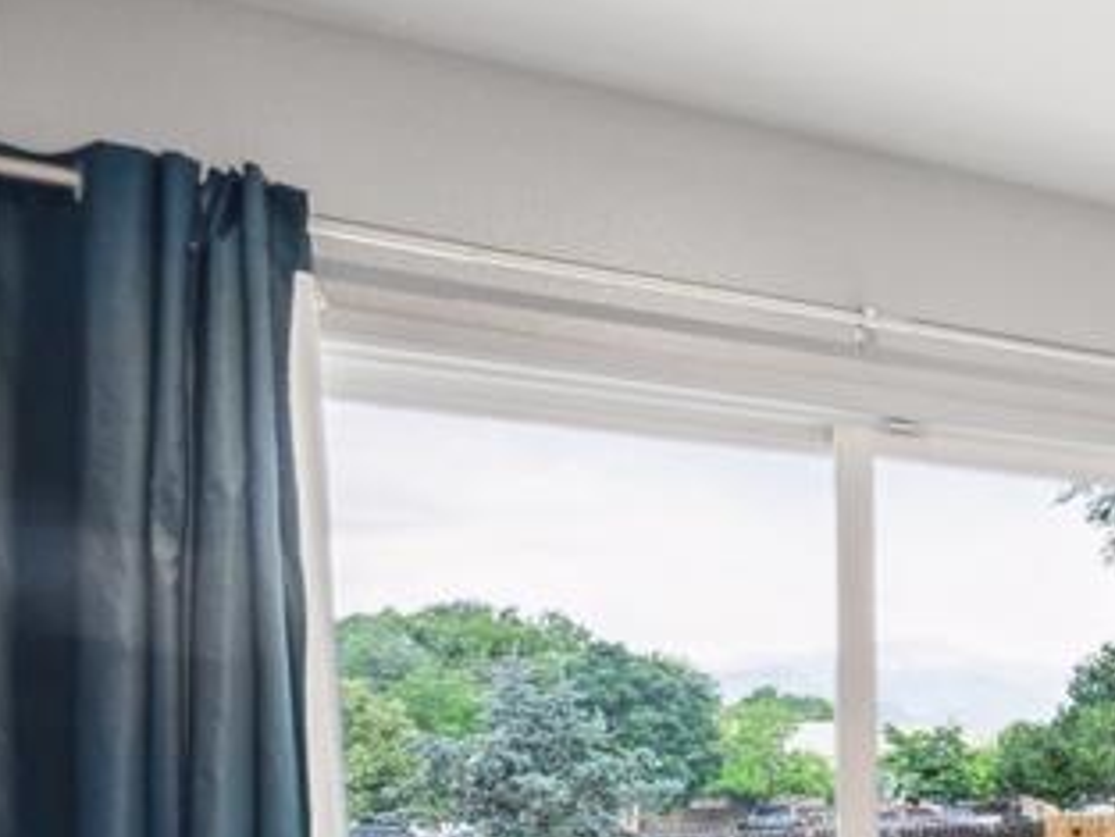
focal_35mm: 46
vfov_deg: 30.3
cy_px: 773
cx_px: 1803
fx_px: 1468
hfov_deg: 25.7
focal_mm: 14.5
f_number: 9
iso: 100
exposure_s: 1/4
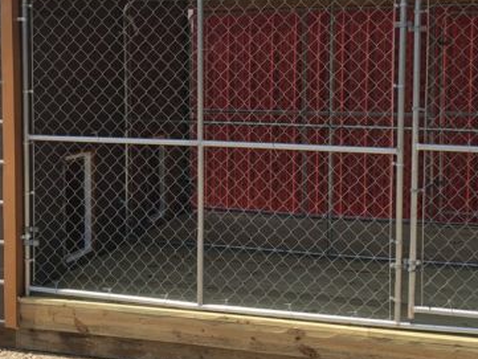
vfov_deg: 23.6
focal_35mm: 62
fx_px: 856
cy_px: 128
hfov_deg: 31.1
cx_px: 203
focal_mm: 3.99
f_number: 1.8
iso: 20
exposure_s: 1/1736
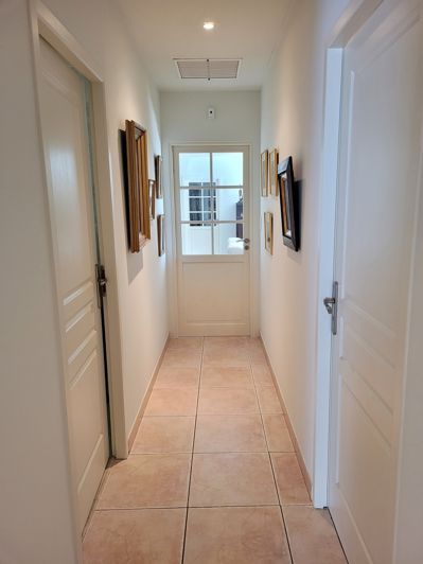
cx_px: 212
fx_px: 424
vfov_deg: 67.3
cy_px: 282
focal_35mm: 26
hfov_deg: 53.1
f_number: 1.8
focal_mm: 5.4
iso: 320
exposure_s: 1/50
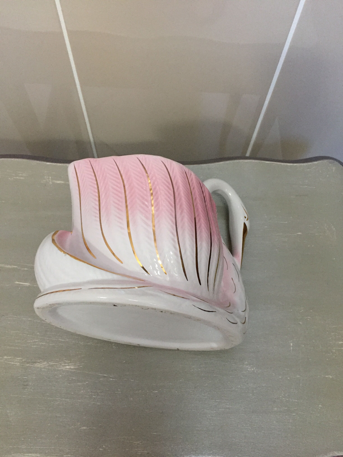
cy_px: 228
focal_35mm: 29
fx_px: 383
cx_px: 172
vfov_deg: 61.7
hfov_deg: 48.2
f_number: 2.2
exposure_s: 1/33
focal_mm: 4.15
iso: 250
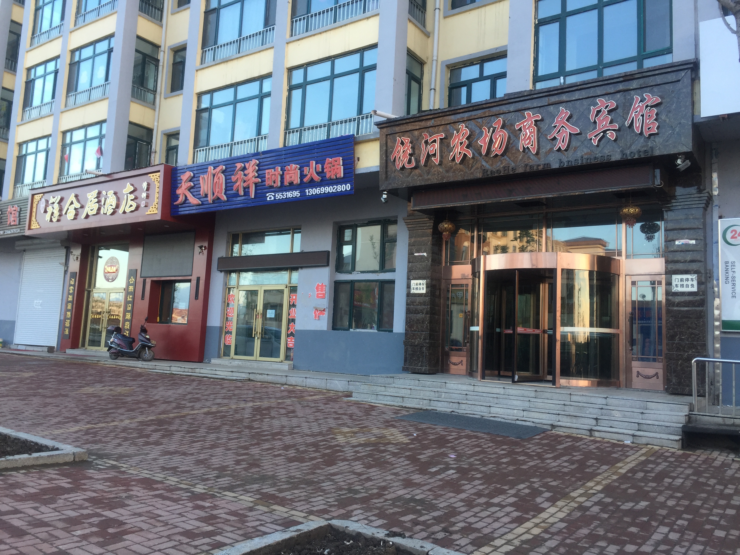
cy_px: 278
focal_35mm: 29
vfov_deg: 48.2
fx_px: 620
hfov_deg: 61.7
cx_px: 370
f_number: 2.2
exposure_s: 1/50
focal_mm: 4.15
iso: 32
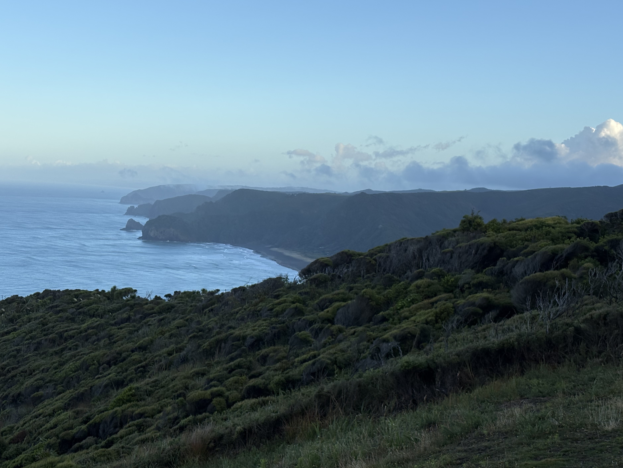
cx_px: 298
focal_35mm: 56
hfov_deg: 34.3
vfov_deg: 26.1
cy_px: 225
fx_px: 1008
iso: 32
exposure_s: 1/1590
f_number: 1.6
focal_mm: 5.96
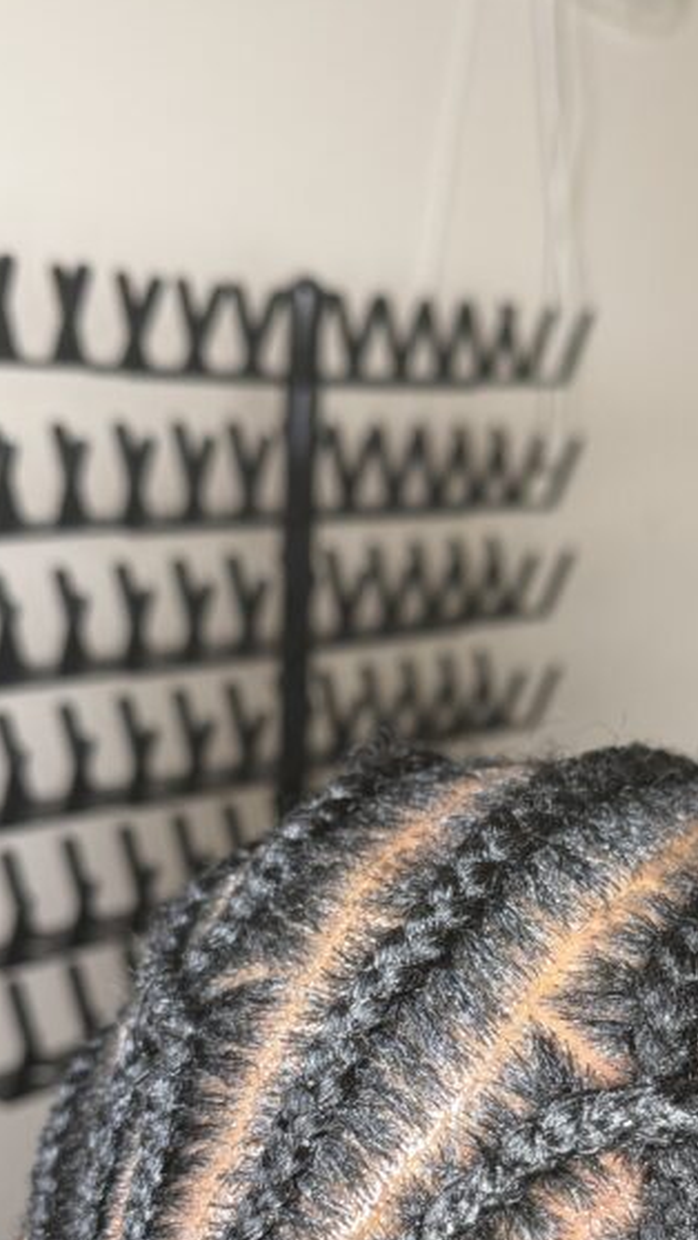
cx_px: 522
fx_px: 1579
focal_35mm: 48
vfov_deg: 40.6
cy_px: 1040
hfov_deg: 24.7
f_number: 1.78
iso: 200
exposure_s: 1/100
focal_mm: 6.76
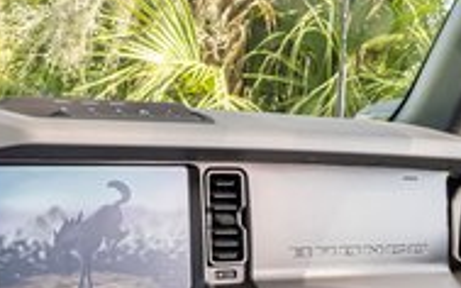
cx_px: -49
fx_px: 1038
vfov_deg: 15.1
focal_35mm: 83
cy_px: 371
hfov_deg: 23.5
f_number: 11
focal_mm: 25.5
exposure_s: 1/30
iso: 400
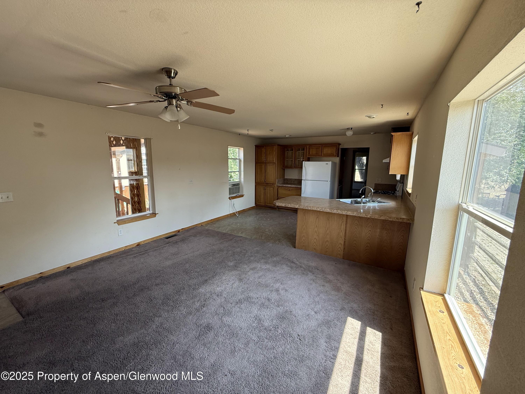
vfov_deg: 85.7
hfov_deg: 102.1
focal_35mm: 14
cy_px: 197
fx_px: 212
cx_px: 262
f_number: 2.2
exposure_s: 1/99
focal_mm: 2.22
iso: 125
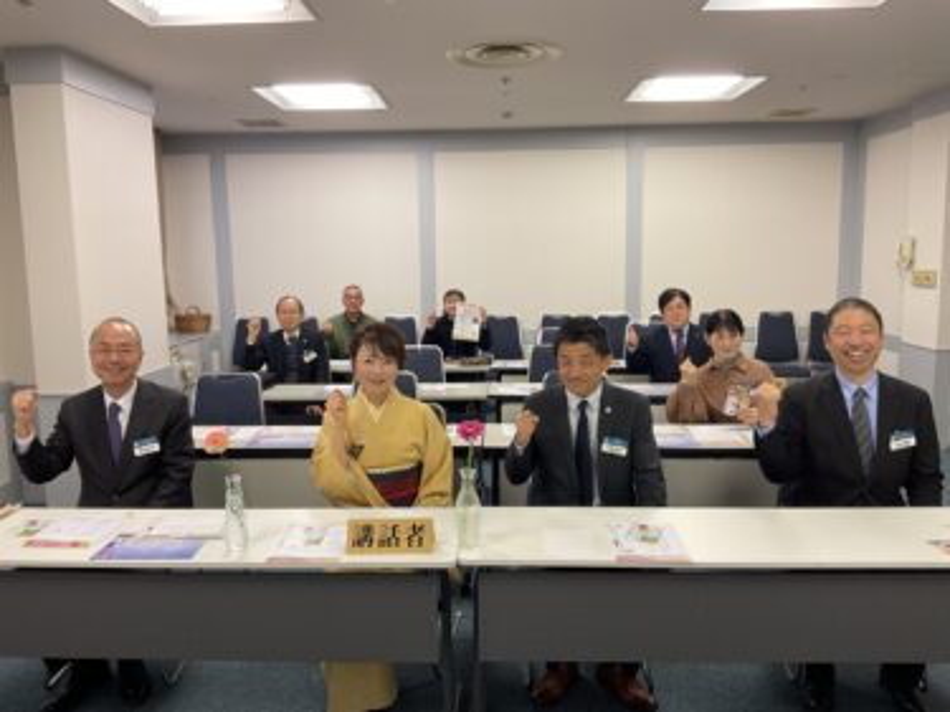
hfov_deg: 61.7
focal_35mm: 29
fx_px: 796
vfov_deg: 48.2
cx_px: 475
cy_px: 356
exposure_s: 1/50
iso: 50
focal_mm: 3
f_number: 1.8
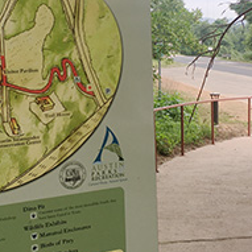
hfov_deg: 25.7
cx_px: 102
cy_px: 75
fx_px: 552
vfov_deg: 25.5
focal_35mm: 67
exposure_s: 1/279
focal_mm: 4.15
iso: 25
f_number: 2.2
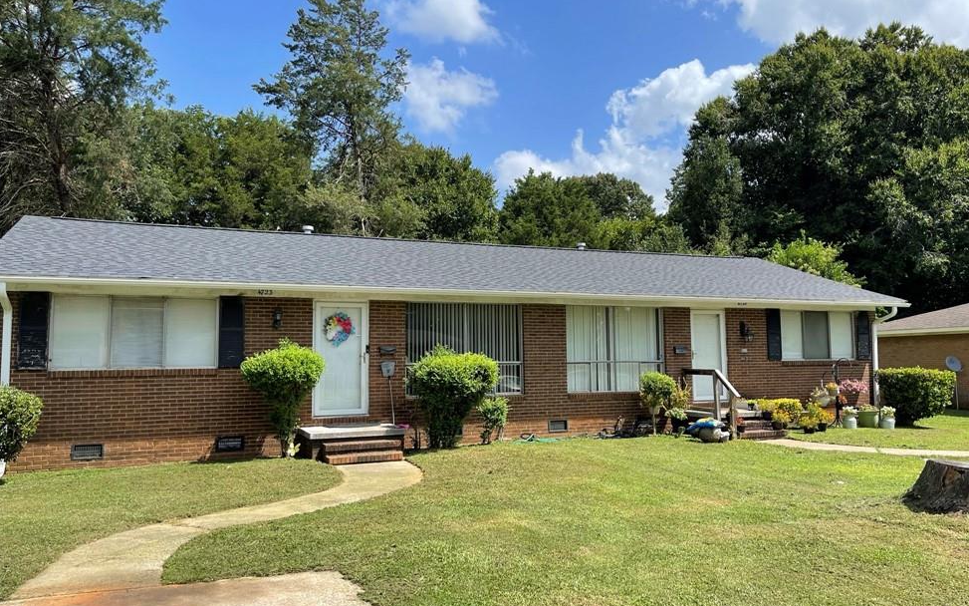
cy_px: 301
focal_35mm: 29
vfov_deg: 43.1
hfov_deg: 64.6
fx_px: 766
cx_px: 508
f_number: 1.6
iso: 32
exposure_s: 1/2336
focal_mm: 5.1
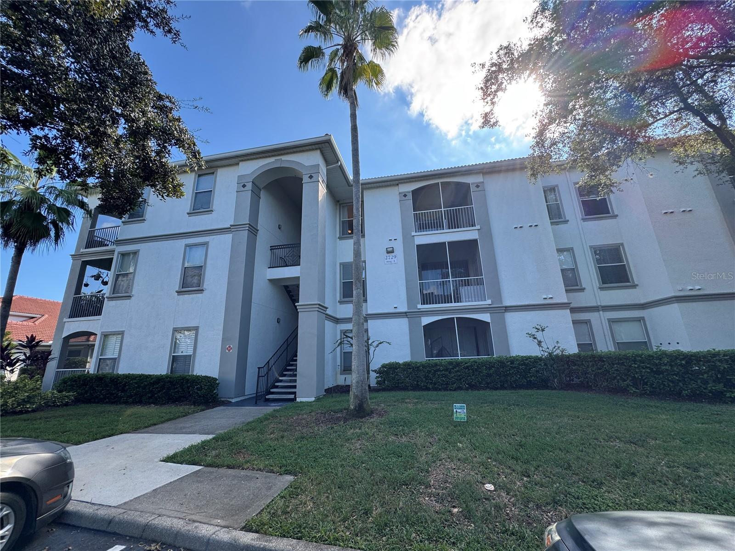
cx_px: 368
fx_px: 297
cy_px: 276
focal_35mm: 14
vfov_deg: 85.7
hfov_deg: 102.1
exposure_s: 1/338
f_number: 2.2
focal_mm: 2.22
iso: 40
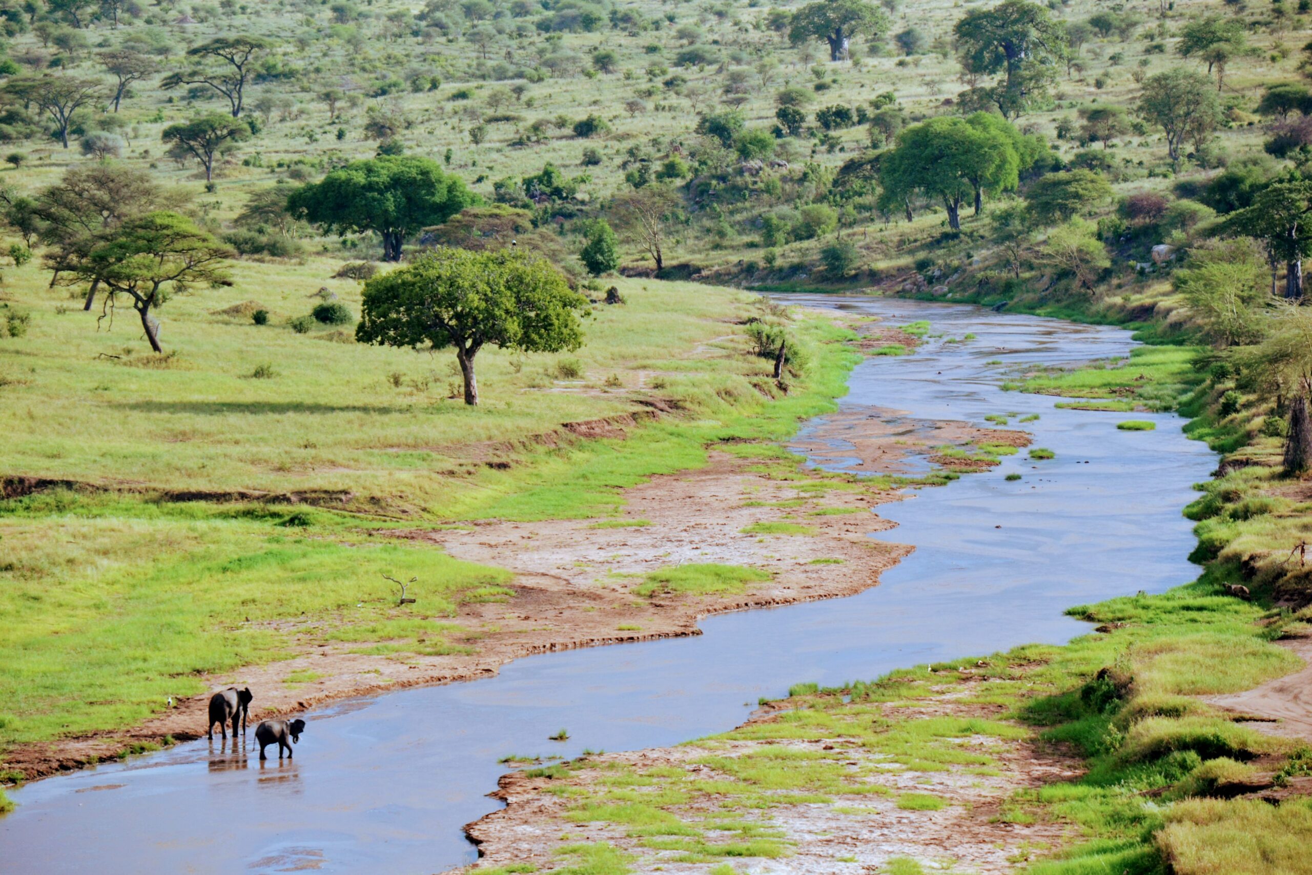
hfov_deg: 10.2
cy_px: 438
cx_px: 656
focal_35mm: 202
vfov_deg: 6.8
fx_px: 7380
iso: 220
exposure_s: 1/500
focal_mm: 135
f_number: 5.6
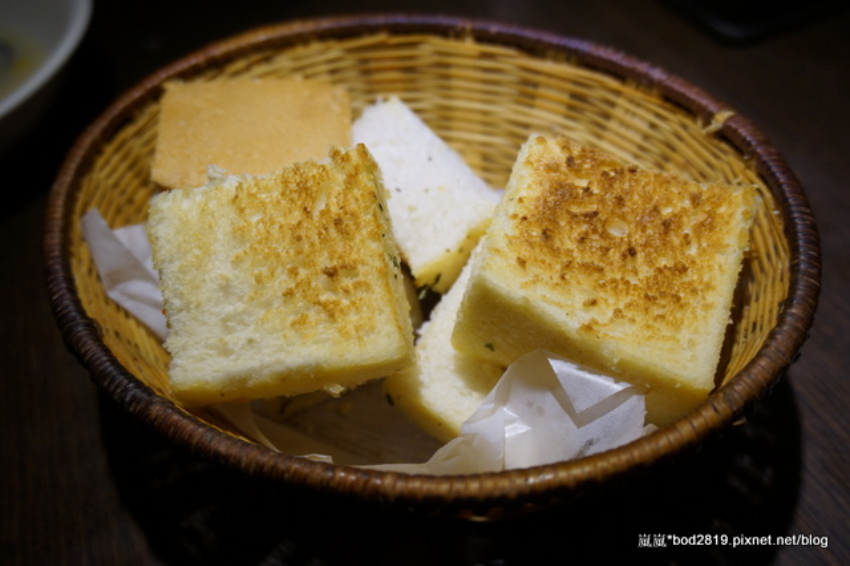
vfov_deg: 38.3
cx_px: 425
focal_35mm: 34
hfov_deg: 55.1
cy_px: 283
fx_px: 814
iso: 250
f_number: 4
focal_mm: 23
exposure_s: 1/60
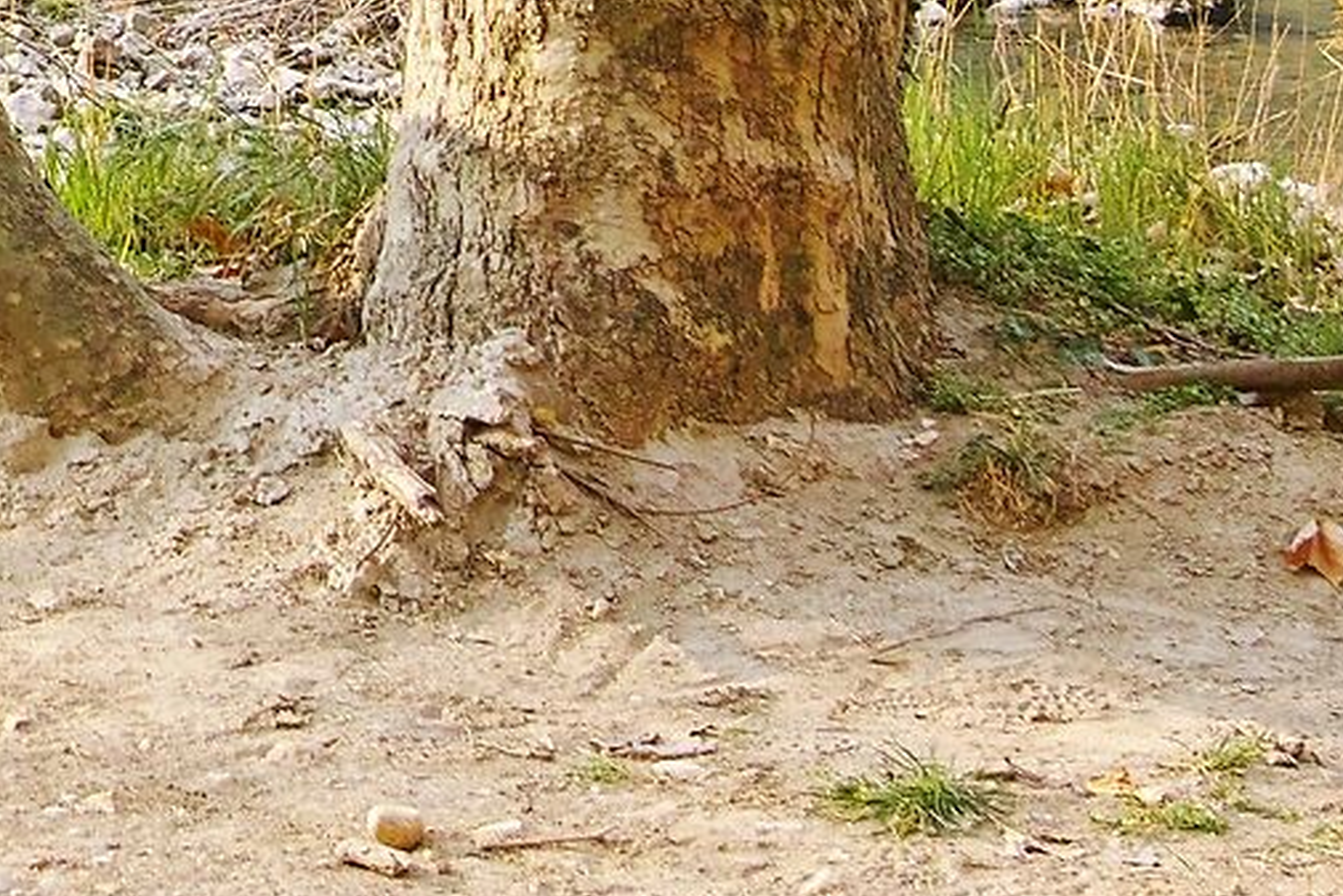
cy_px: -1008
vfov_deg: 7.6
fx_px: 6381
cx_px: -558
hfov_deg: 11.6
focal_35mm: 171
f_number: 5.6
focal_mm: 24
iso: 100
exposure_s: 1/80
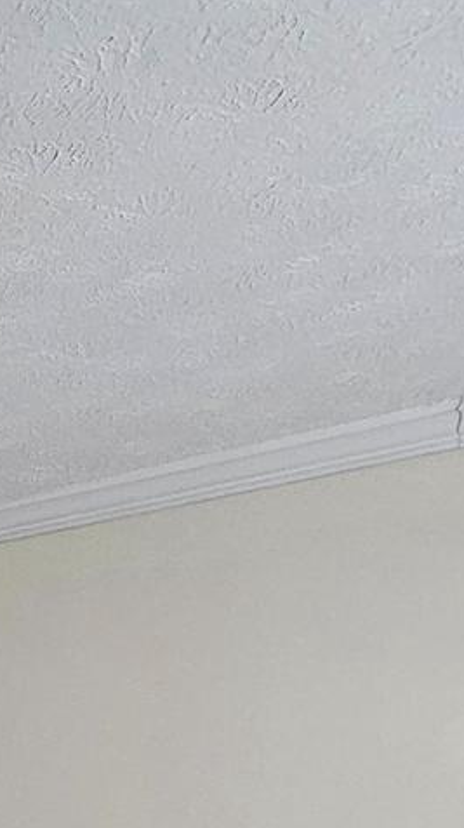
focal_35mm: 61
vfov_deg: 26.5
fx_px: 1337
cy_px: 1192
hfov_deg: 13.7
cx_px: -666
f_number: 2.2
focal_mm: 2.2
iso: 320
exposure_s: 1/60
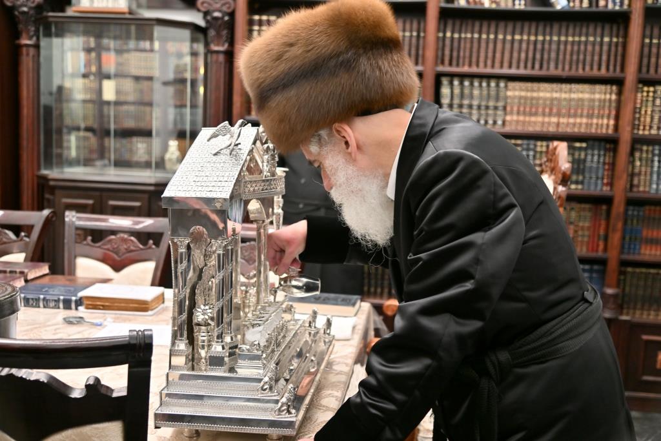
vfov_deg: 33.4
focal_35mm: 40
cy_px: 220
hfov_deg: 48.5
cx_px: 330
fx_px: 734
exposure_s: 1/125
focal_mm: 40
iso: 400
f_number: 4
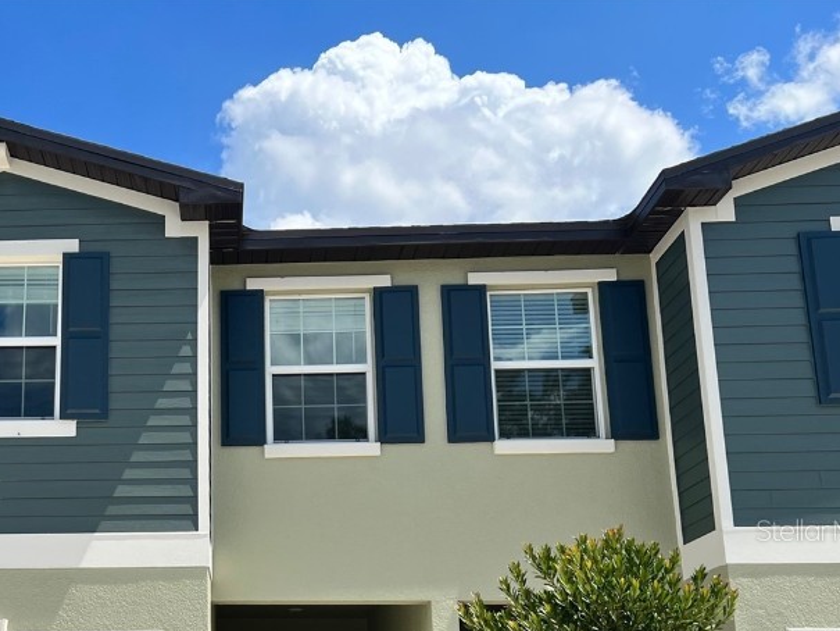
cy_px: 530
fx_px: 1068
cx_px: 176
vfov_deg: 31.8
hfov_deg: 41.2
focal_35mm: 44
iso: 50
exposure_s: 1/4444
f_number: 1.5
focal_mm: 5.7
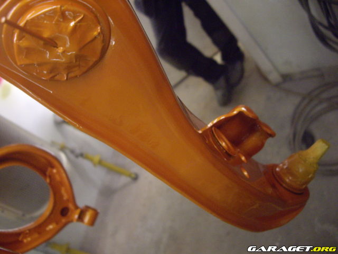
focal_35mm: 38
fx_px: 371
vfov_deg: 37.7
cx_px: 169
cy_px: 127
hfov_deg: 49.0
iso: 400
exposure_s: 1/50
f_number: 2.8
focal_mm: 7.9
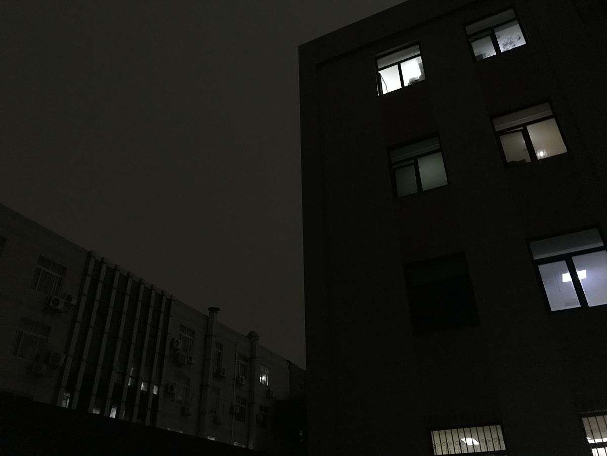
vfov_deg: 49.7
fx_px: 491
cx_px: 304
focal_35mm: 28
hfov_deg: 63.4
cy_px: 228
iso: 100
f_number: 1.8
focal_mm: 3.99
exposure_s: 1/4
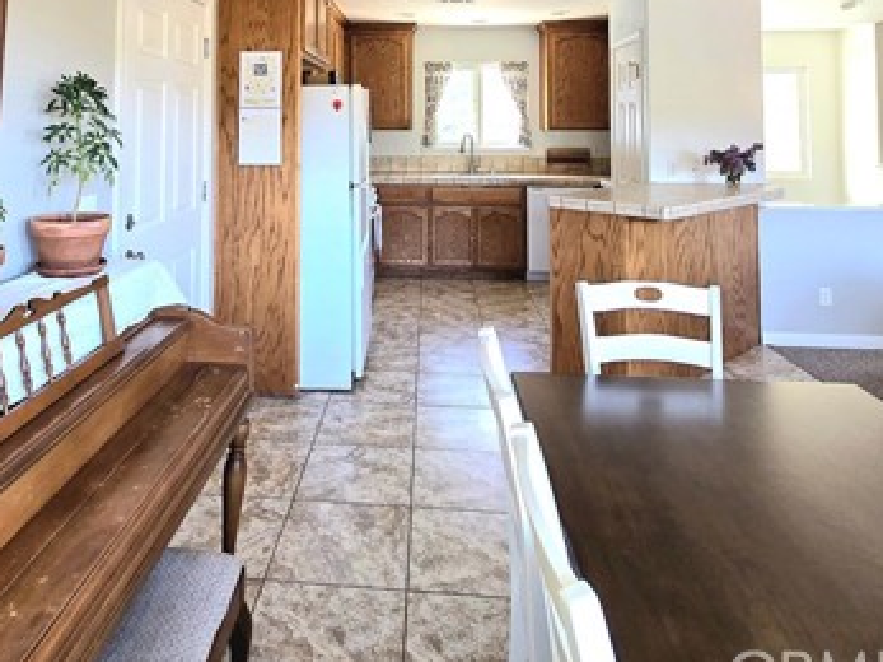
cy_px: 99
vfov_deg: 51.8
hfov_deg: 71.1
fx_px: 612
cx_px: 366
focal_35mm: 24
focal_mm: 2.2
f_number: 2.2
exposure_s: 1/60.2
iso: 160
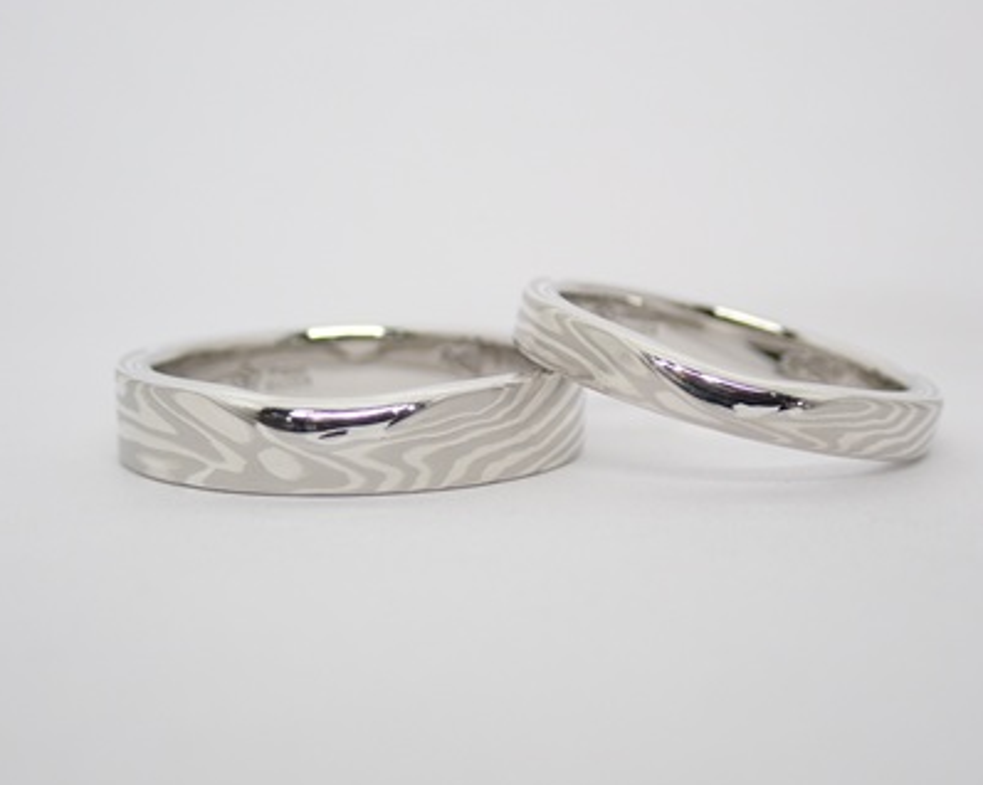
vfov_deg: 18.1
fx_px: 2472
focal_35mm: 85
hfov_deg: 22.5
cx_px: 514
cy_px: 386
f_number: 4.1
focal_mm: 13.65
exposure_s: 1/125
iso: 200
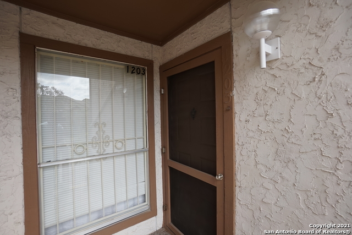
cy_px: 118
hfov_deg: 100.4
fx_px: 147
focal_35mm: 15
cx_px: 176
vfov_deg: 77.4
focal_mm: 10
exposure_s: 1/100
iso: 100
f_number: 5.6
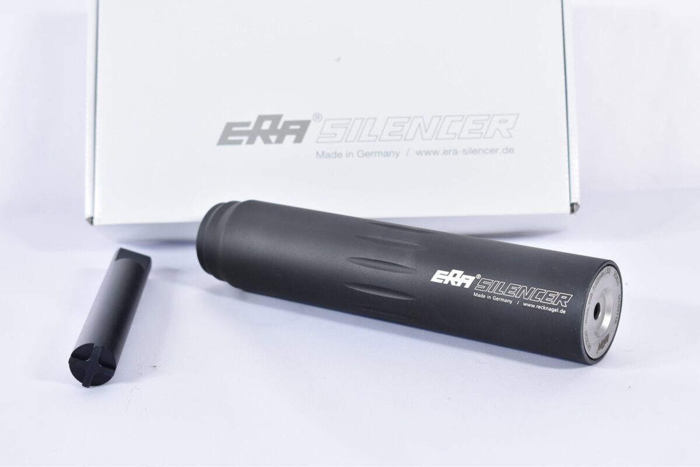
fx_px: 1400
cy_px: 234
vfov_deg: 18.9
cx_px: 350
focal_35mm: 72
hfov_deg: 28.1
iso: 640
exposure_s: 1/40
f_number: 5.3
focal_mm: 48
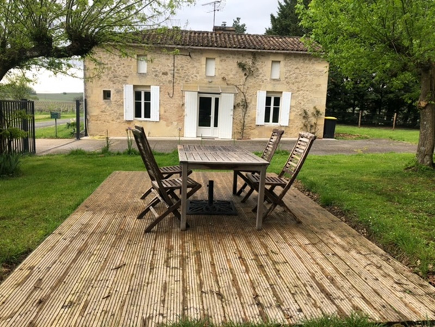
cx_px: 218
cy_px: 164
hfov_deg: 63.4
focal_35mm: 28
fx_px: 352
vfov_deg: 49.7
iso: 20
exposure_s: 1/211
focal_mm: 4
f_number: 1.8
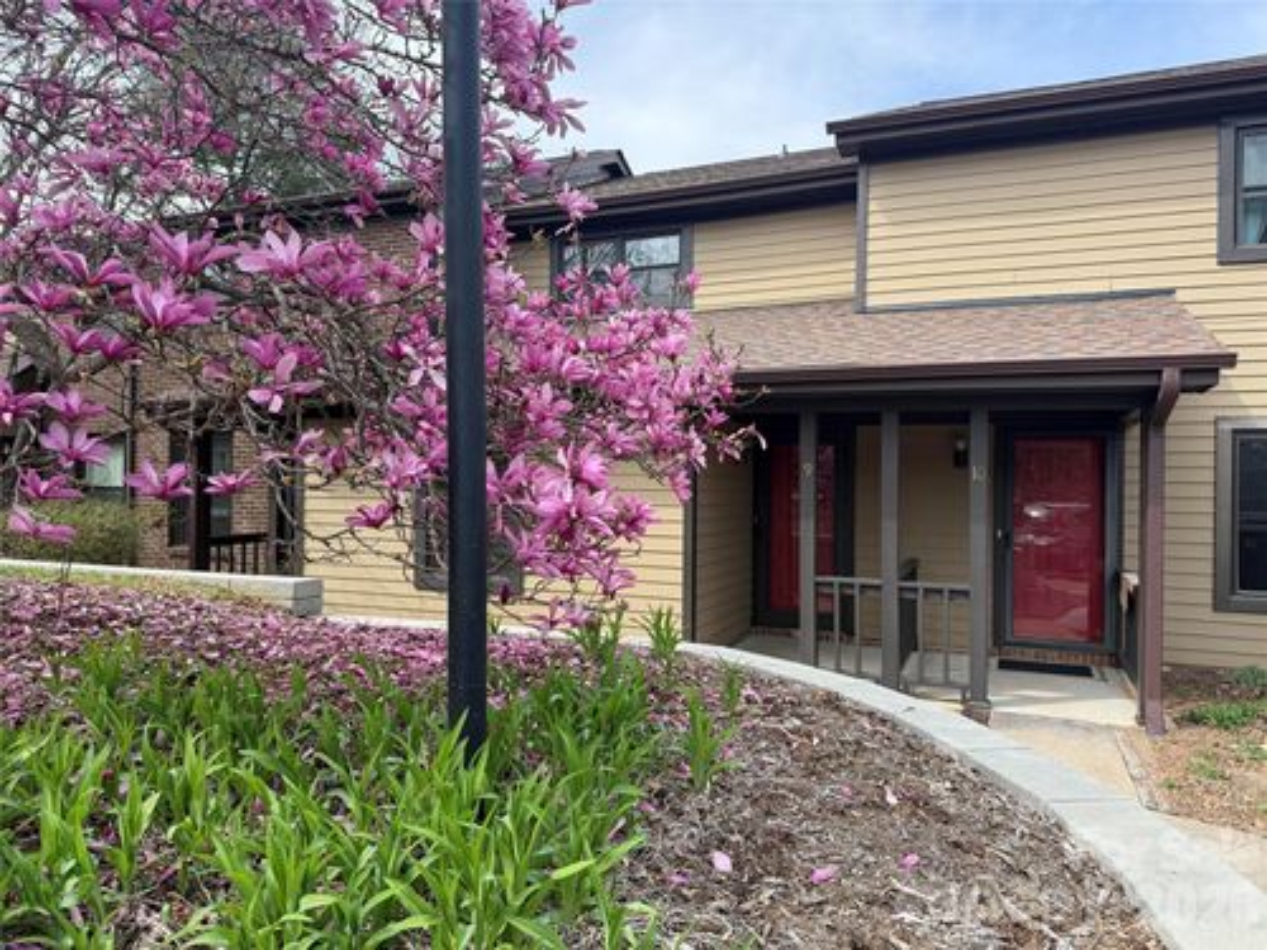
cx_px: 634
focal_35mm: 24
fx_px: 878
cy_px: 475
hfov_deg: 71.6
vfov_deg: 56.8
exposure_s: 1/1585
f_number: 1.78
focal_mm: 6.76
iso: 100
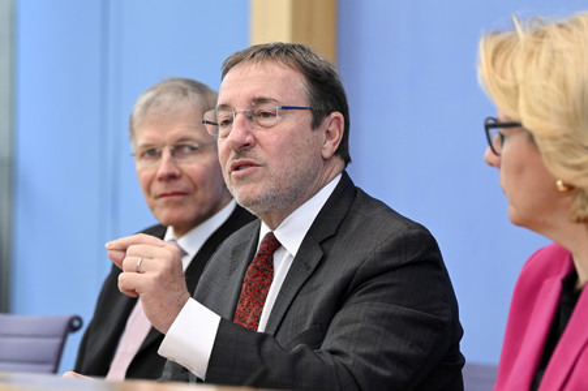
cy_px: 196
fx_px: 2611
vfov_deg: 8.6
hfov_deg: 12.8
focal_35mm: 160
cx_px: 294
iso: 2500
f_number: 5.6
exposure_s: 1/400
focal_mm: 160
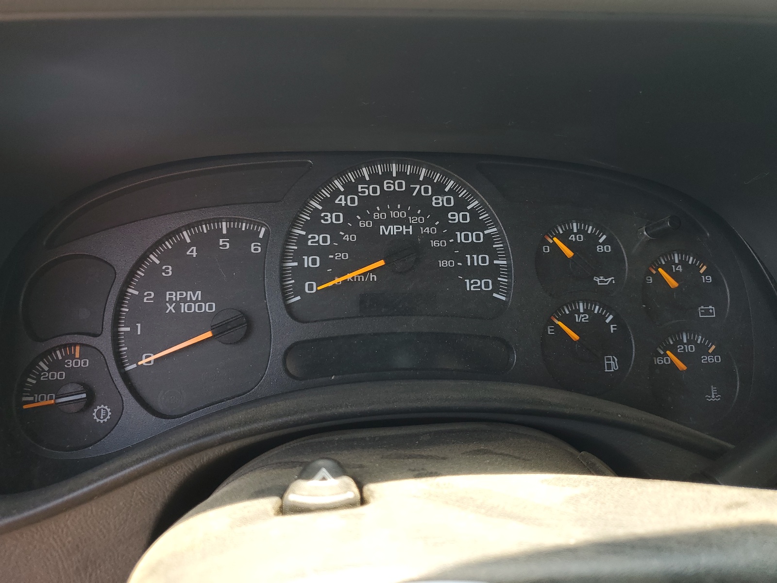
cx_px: 388
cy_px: 292
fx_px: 584
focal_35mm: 26
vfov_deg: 53.1
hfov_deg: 67.3
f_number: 1.5
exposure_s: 1/189
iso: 50
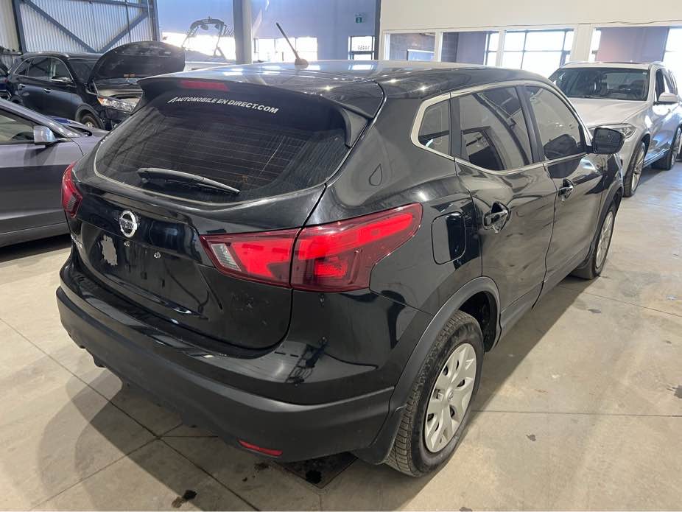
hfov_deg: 67.3
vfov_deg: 53.1
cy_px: 256
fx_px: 512
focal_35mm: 26
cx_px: 341
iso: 160
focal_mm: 5.7
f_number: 1.5
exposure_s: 1/60
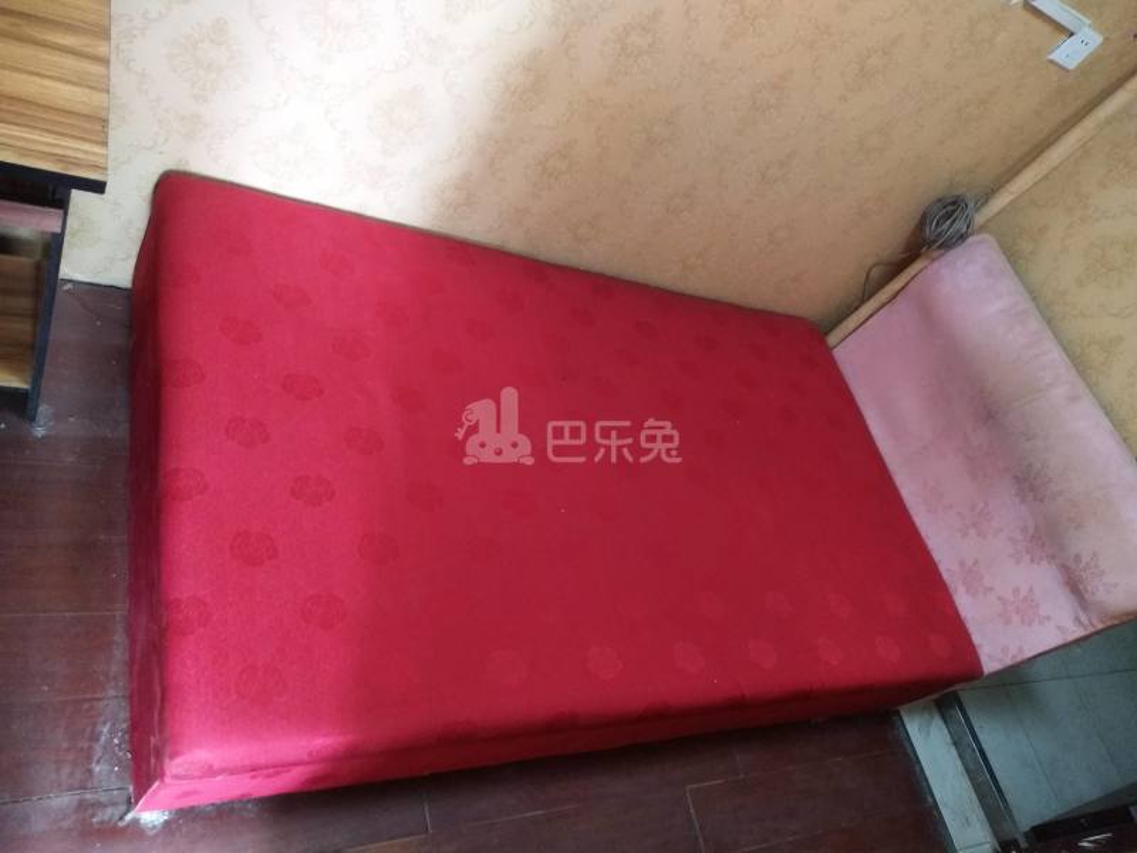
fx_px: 854
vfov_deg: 53.1
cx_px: 568
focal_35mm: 26
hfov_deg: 67.3
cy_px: 426
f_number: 2
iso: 400
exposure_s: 1/25
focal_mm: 3.88
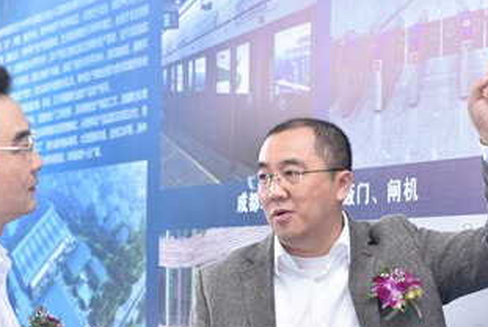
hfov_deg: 18.9
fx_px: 1465
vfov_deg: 12.6
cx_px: 248
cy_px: 312
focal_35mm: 108
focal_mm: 56
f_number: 4
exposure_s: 1/125
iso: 400
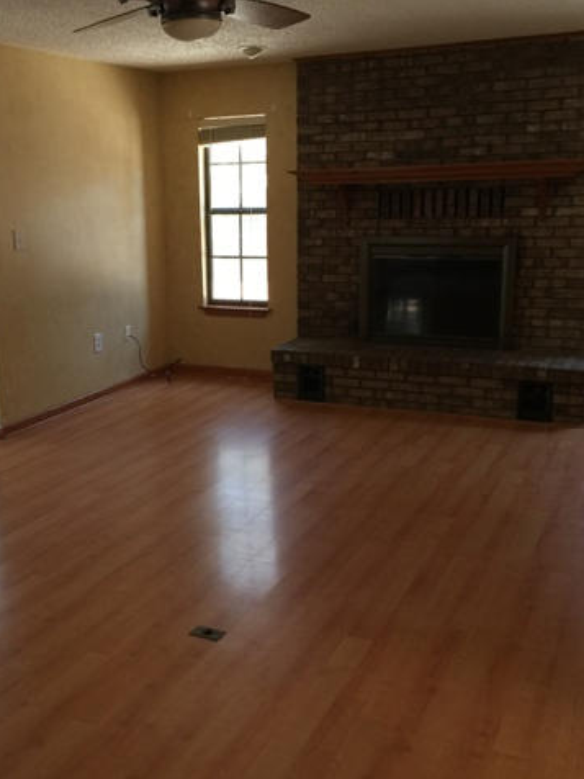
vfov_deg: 47.9
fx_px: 877
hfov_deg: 36.6
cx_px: 218
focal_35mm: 39
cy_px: 390
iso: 64
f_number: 2.2
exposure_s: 1/15
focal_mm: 4.15
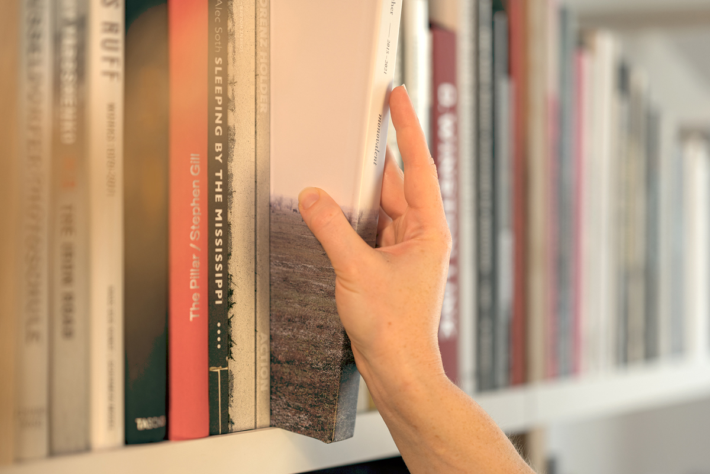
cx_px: 355
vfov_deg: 16.1
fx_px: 1676
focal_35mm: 85
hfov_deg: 23.9
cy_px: 237
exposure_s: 1/200
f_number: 1.8
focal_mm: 85
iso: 200
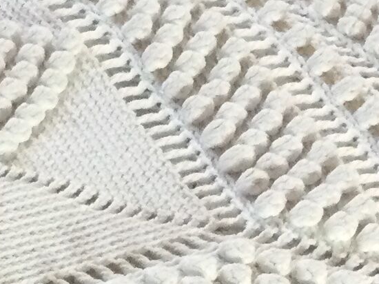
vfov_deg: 7.9
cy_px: 412
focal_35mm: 184
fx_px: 2014
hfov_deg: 10.6
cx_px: -72
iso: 160
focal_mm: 3.3
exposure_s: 1/33
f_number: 2.4
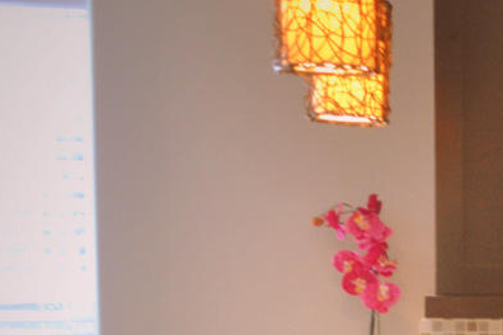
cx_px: 856
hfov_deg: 16.3
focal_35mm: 109
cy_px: 441
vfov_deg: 12.2
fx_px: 1523
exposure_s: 1/50
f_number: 3.5
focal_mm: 18
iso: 400
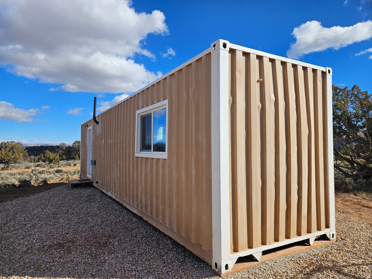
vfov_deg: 58.9
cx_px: 186
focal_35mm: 23
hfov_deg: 73.9
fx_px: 247
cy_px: 140
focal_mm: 5.4
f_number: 1.8
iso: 25
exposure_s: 1/2365
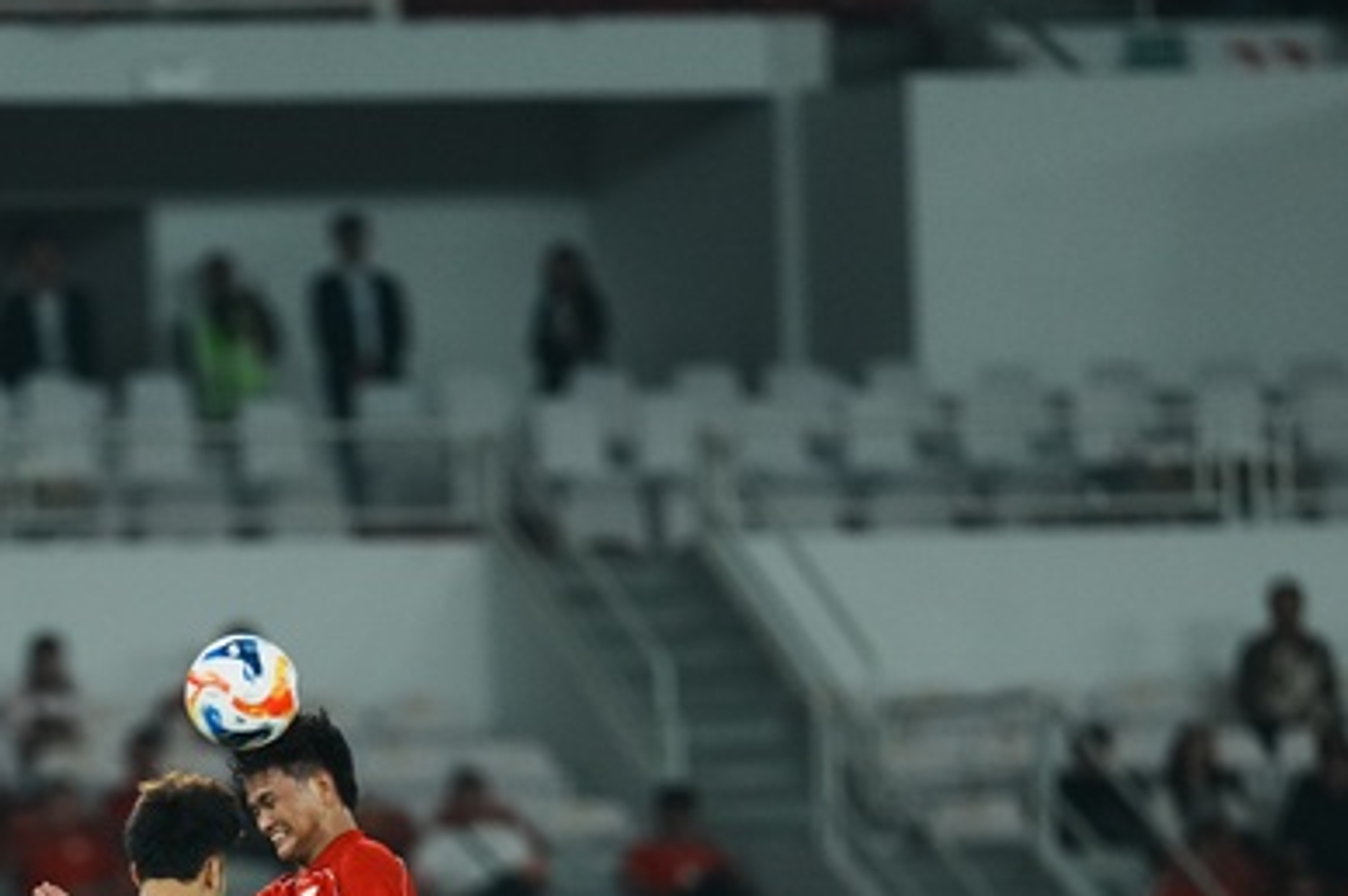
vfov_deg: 1.8
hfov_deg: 2.7
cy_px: 1139
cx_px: 313
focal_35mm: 773
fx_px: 28919
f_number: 2.8
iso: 1000
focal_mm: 300
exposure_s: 1/1250
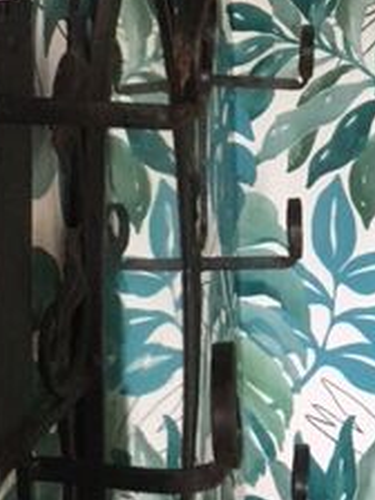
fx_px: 1199
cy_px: 4
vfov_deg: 22.7
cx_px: 219
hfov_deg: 17.8
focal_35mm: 83
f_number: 2.2
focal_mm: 4.15
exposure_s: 1/25
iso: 200
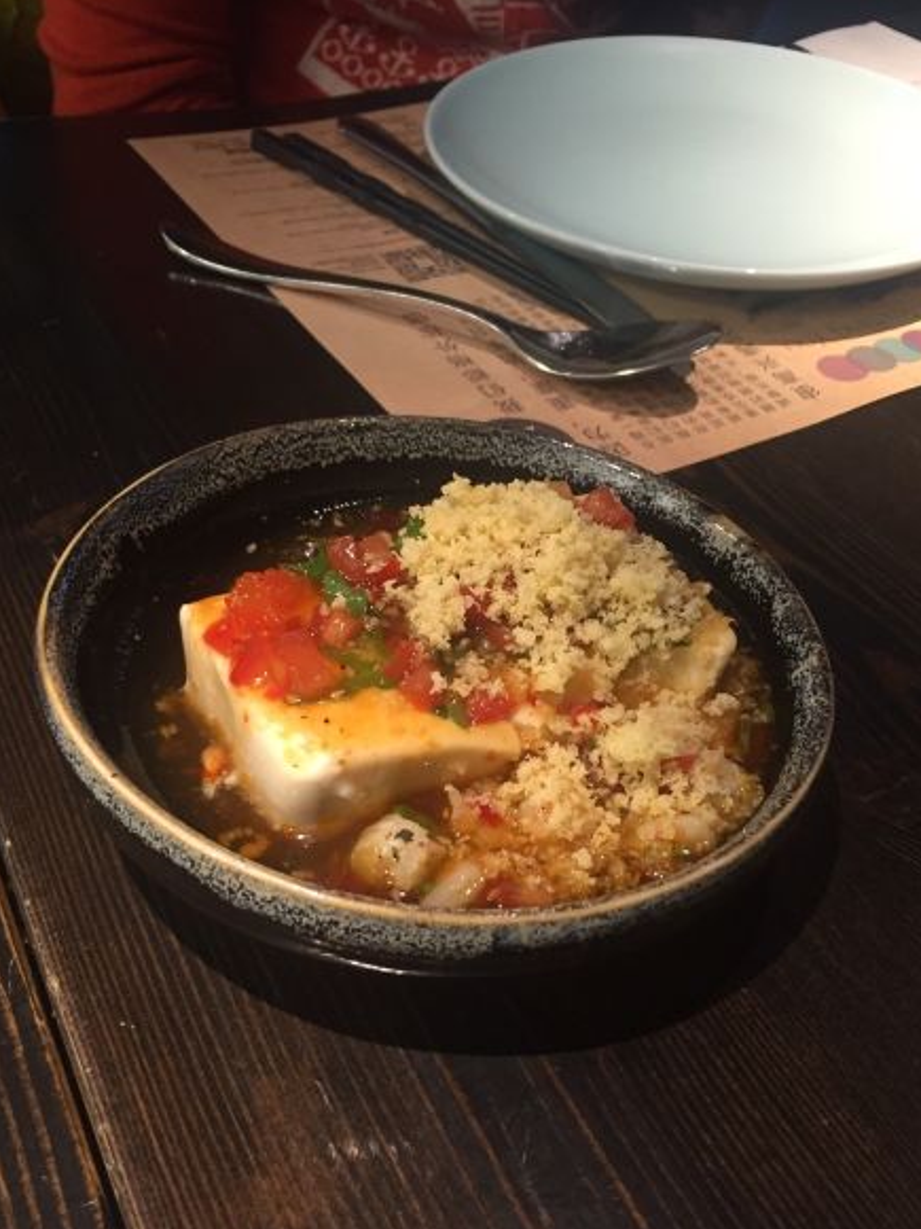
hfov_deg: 40.7
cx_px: 501
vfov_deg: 52.4
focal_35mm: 35
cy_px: 701
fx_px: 1242
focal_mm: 4.15
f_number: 2.2
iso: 160
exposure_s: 1/33
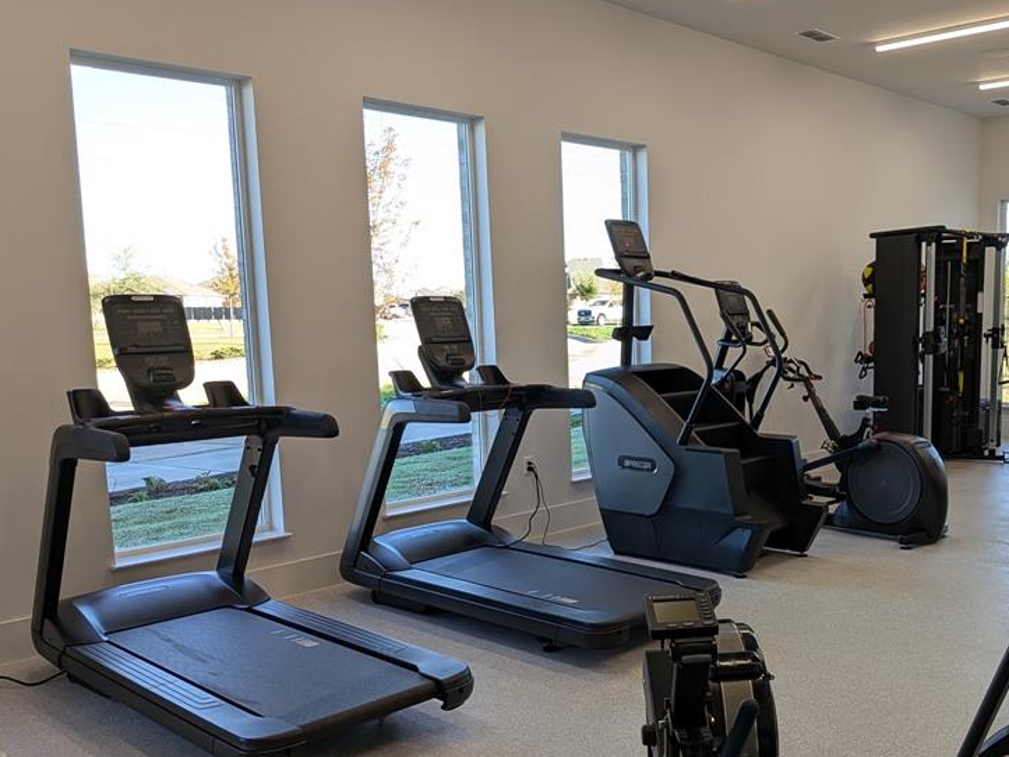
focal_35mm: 34
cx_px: 698
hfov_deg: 52.6
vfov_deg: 41.6
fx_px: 991
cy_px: 457
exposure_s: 1/196
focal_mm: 4.53
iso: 37
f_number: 1.7
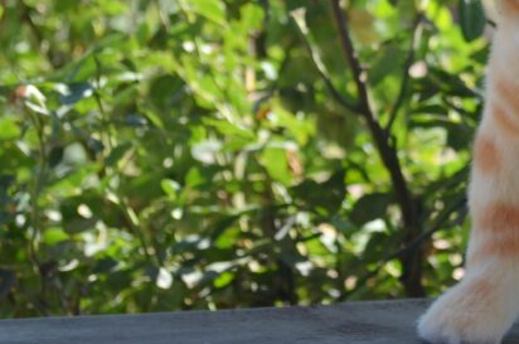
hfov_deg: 12.3
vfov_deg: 8.3
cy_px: -18
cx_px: 574
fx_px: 2360
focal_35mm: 164
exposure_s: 1/160
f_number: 5.6
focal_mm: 44
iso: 100
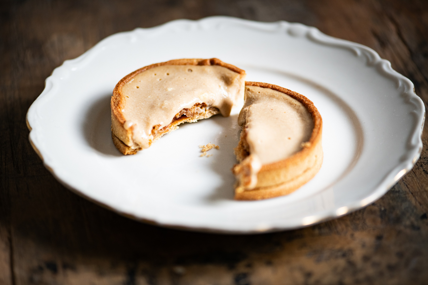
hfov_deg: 19.5
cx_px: 214
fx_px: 1248
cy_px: 142
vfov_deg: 13.0
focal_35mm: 105
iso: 400
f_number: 3
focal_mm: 105
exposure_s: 1/200
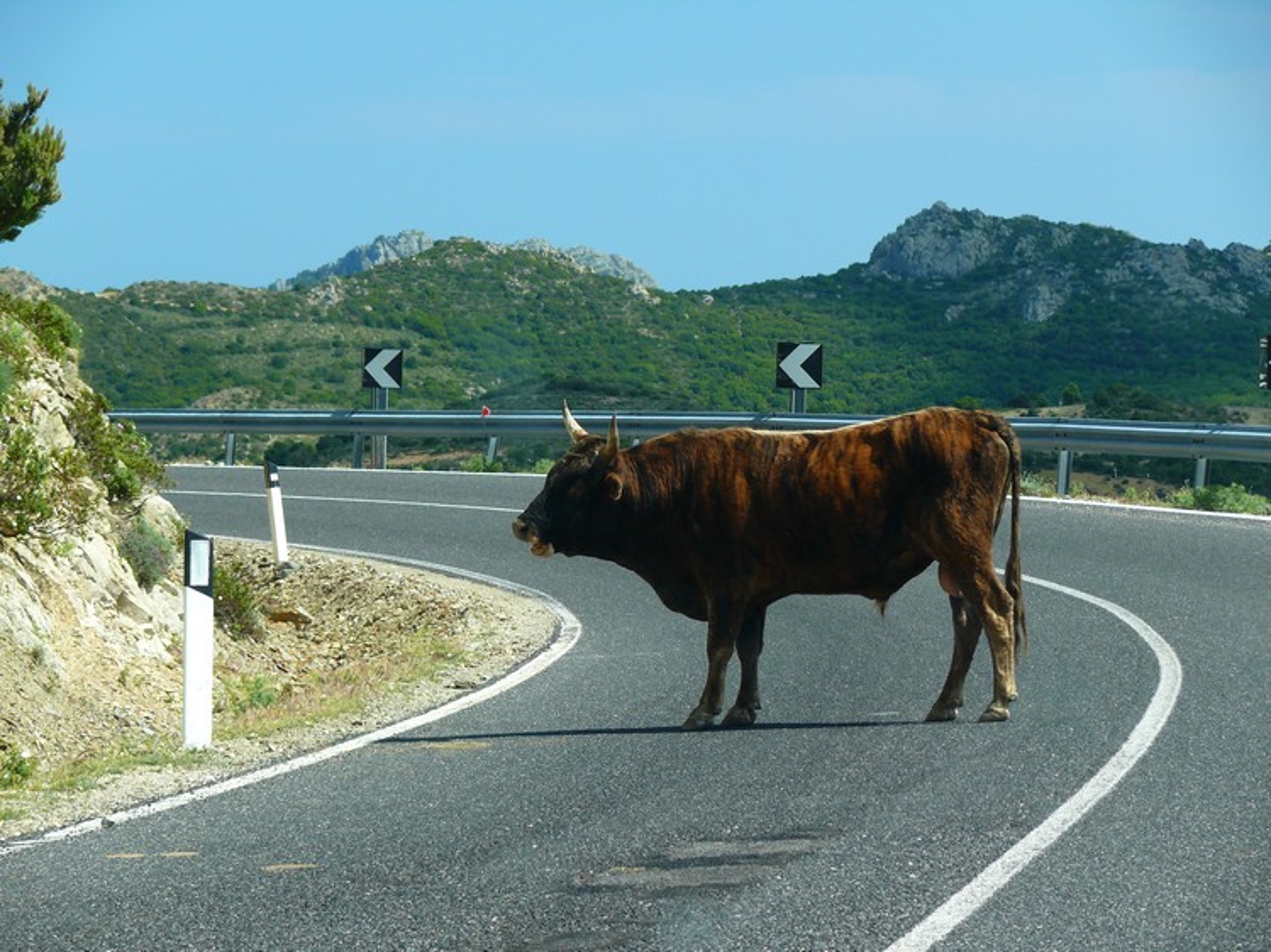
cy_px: 476
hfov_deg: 12.1
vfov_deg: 9.1
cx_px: 636
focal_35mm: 163
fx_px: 5983
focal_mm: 34.4
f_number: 4
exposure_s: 1/200
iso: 100
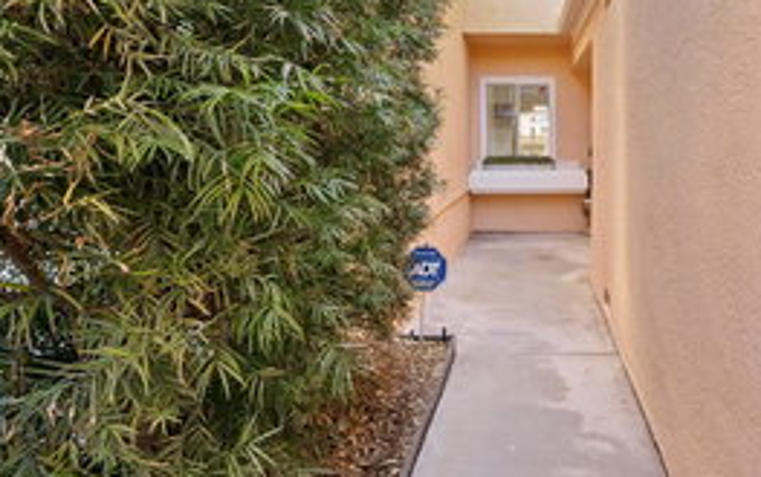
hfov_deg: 67.3
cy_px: 156
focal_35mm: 26
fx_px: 540
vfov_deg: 46.9
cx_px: 538
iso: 200
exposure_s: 1/6
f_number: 8
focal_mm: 14
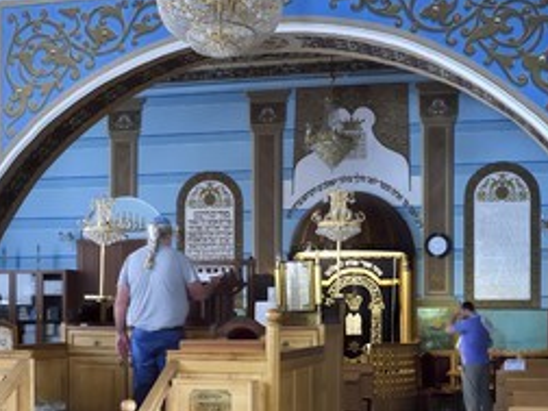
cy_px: 300
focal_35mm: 48
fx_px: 760
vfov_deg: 29.9
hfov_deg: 39.6
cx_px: 294
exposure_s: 1/4
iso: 1600
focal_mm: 30
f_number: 5.6
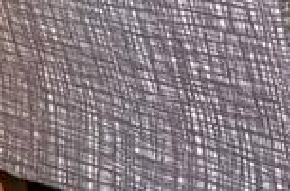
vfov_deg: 10.4
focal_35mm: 94
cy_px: -383
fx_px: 755
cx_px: 756
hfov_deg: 13.4
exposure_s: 1/1.67
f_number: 8
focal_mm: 14
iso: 100
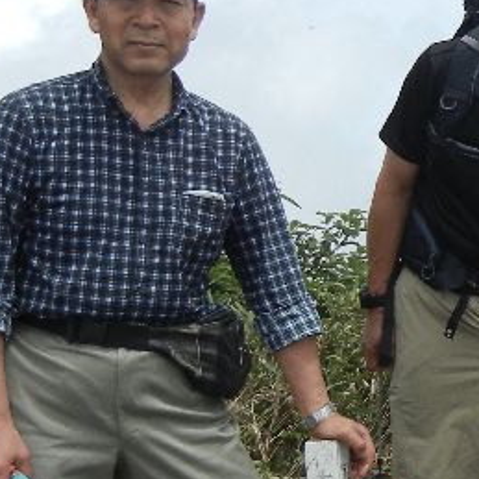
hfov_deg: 15.5
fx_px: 1644
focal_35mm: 105
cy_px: 283
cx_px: 686
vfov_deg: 16.6
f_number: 7
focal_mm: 5.4
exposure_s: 1/392
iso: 160
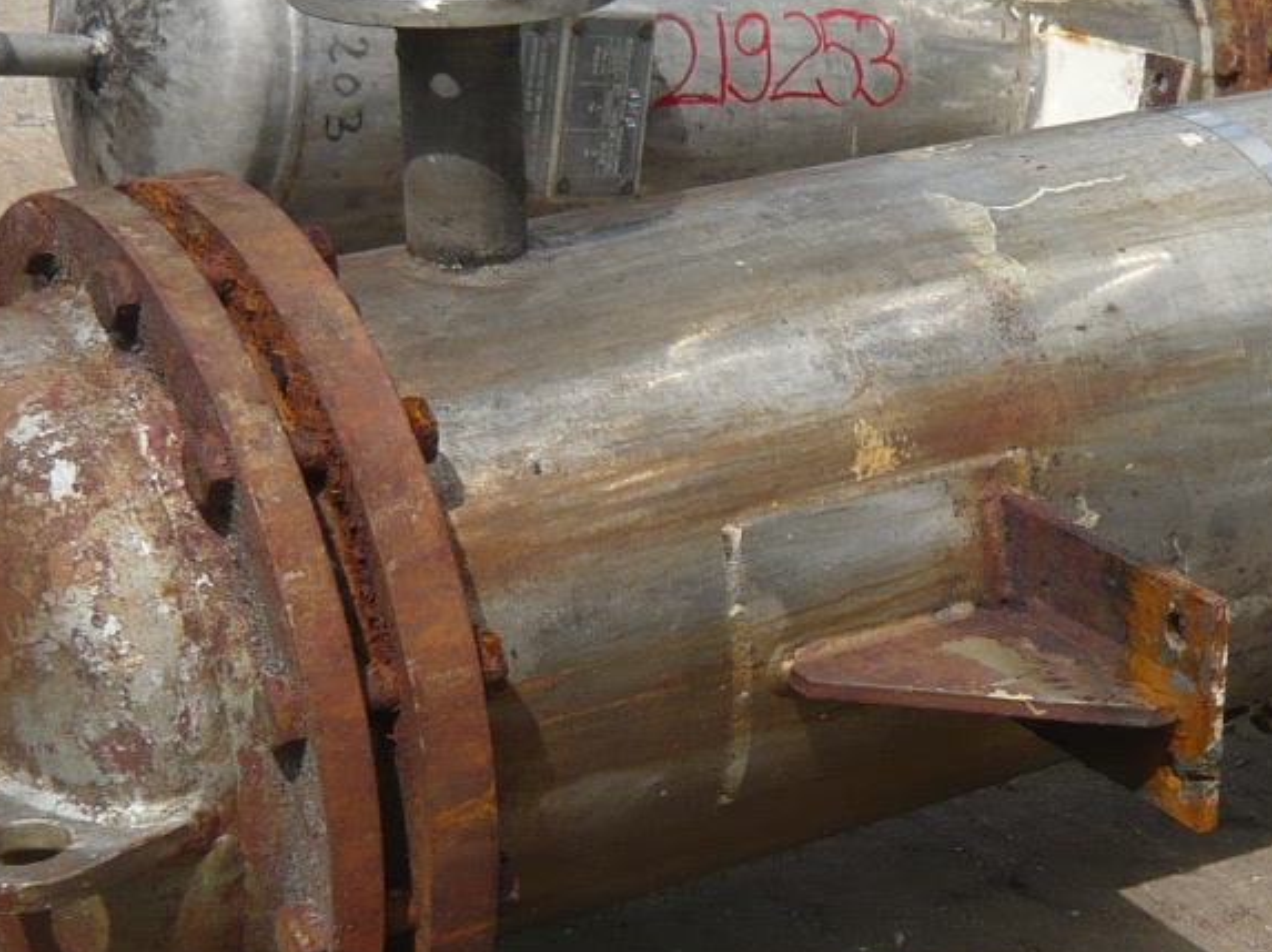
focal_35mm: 76
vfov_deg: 19.4
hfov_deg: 25.4
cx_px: 948
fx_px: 2791
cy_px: 553
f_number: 8
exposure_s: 1/200
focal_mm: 4.6
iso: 100
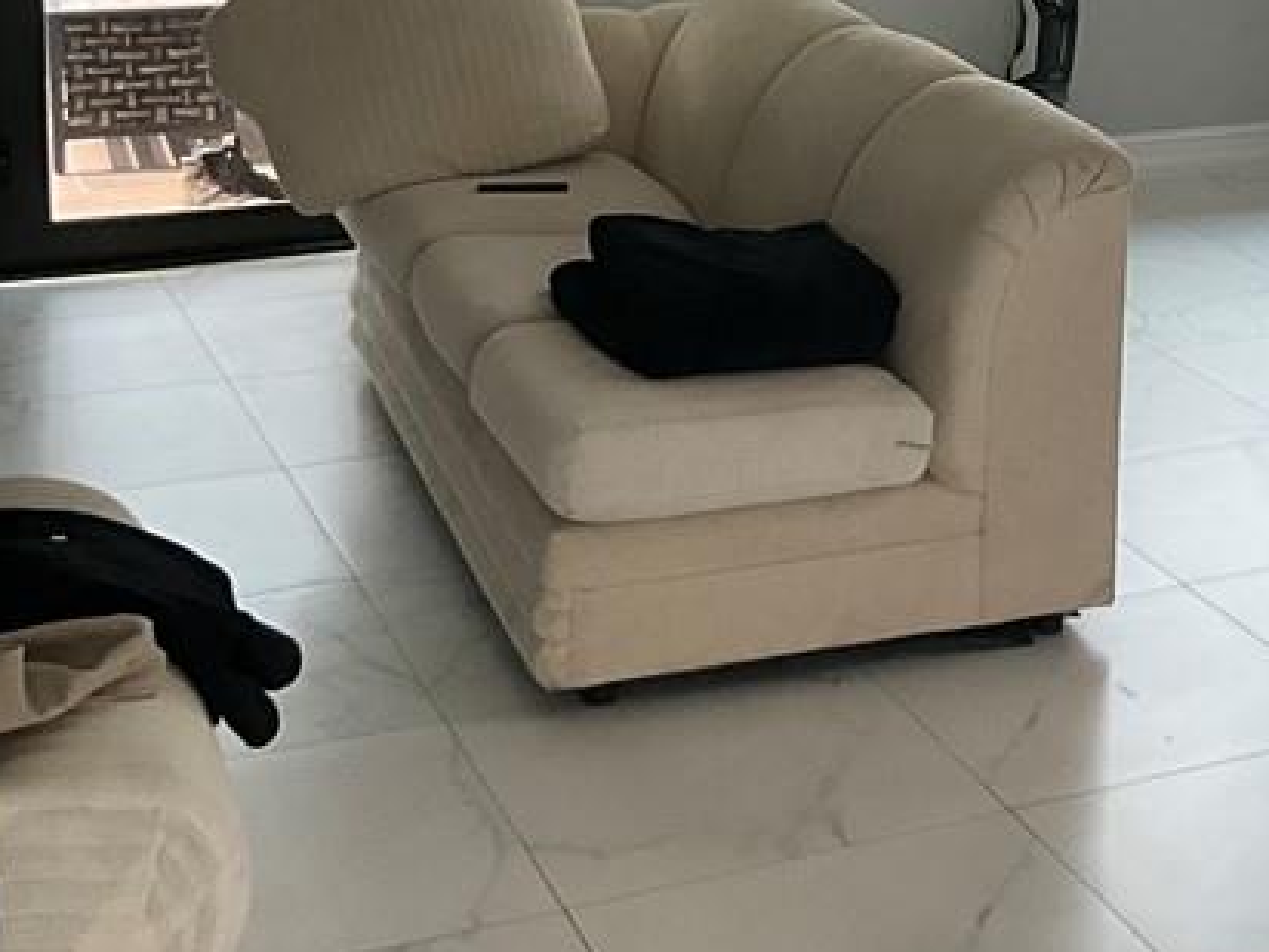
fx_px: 2639
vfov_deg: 19.8
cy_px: -3
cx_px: 1201
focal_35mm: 72
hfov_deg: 25.9
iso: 64
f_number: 1.8
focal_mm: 3
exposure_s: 1/60
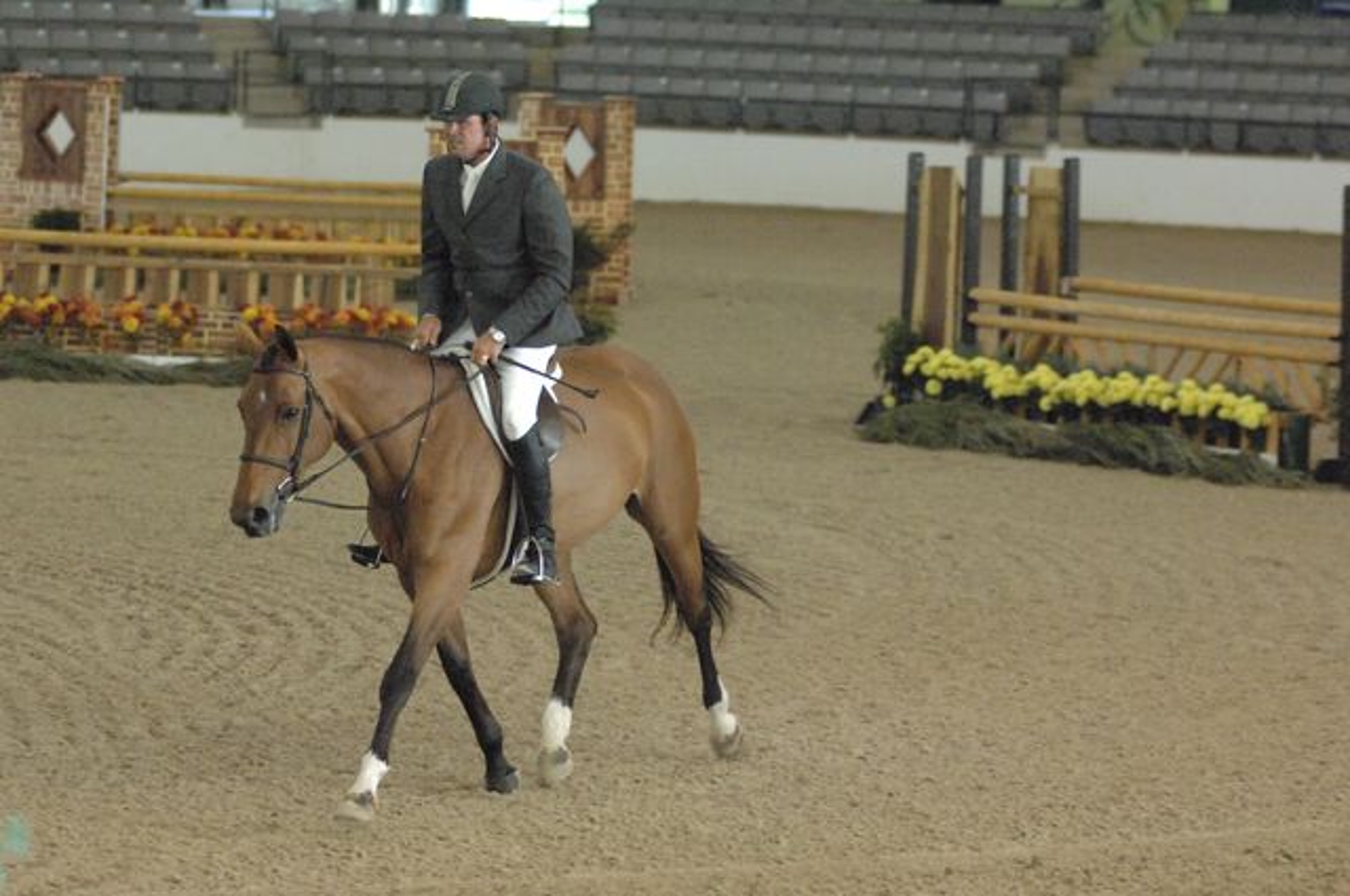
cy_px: 448
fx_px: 5899
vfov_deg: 8.7
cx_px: 675
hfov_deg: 13.1
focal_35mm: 158
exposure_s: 1/320
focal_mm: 105
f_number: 2.8
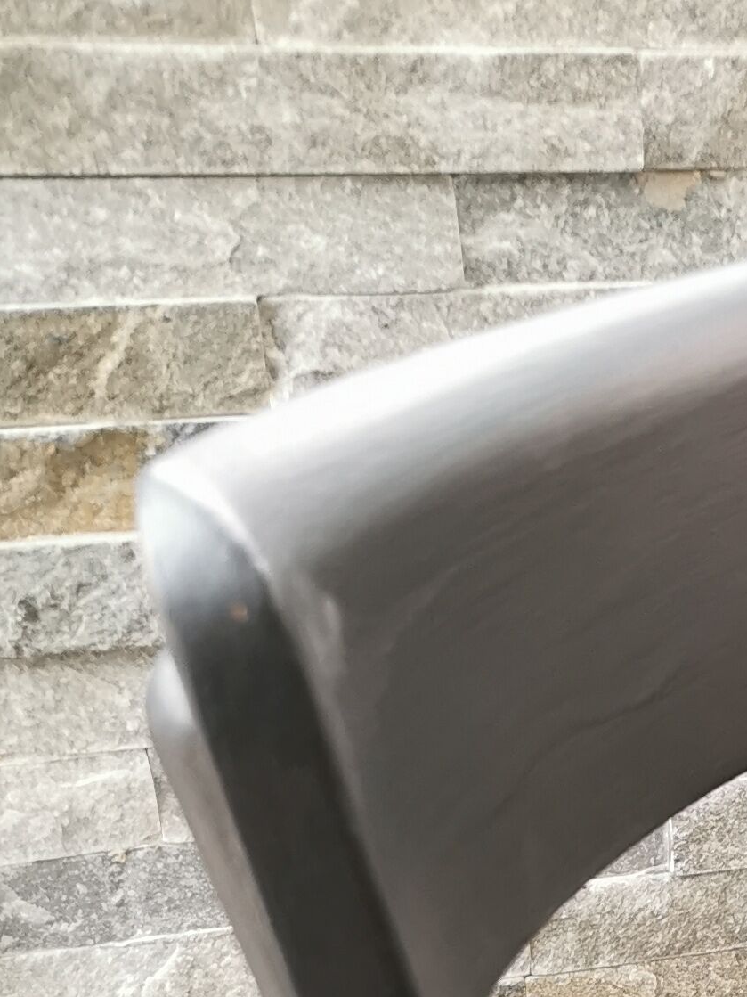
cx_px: 1087
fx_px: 2532
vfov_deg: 19.3
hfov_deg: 15.6
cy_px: 1511
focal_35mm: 88
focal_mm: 5.58
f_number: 1.8
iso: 200
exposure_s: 1/50
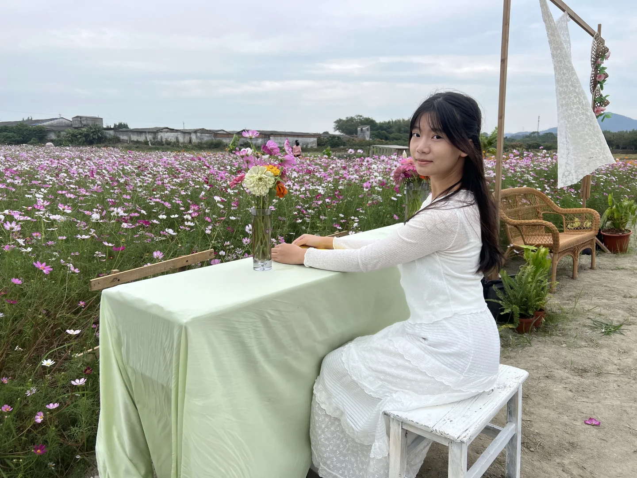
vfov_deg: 53.1
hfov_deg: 67.3
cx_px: 318
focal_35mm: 26
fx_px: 478
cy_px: 239
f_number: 1.5
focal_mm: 5.7
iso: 50
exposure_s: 1/1698
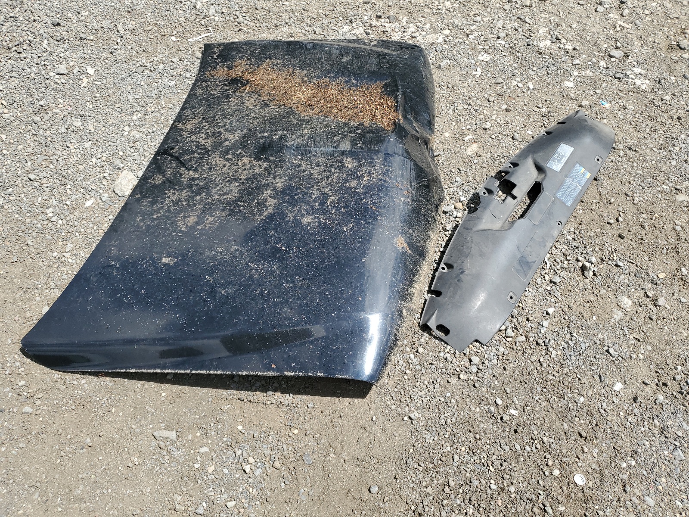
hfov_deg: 67.3
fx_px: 518
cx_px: 344
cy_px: 258
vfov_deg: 53.1
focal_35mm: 26
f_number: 1.5
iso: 50
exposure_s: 1/2000
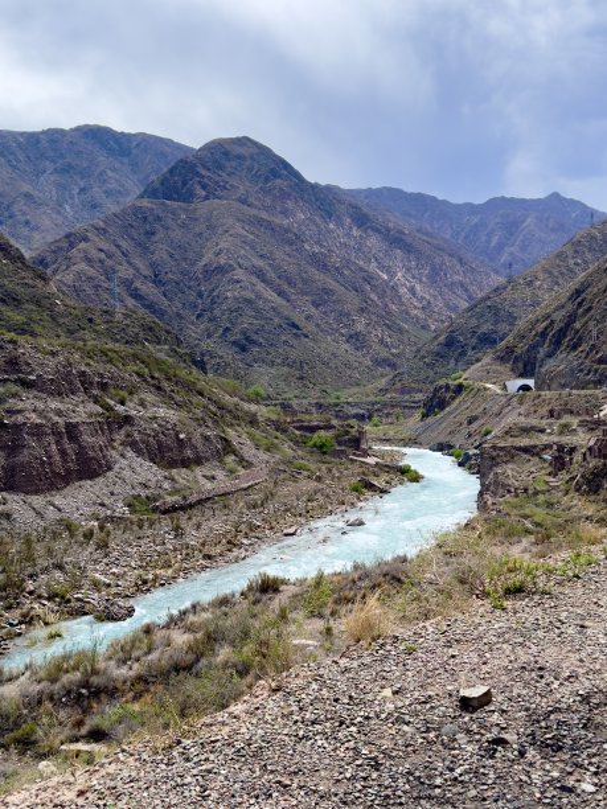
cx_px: 304
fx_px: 818
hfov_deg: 40.7
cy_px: 404
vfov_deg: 52.6
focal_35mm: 35
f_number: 1.78
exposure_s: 1/4310
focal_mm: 6.76
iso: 100
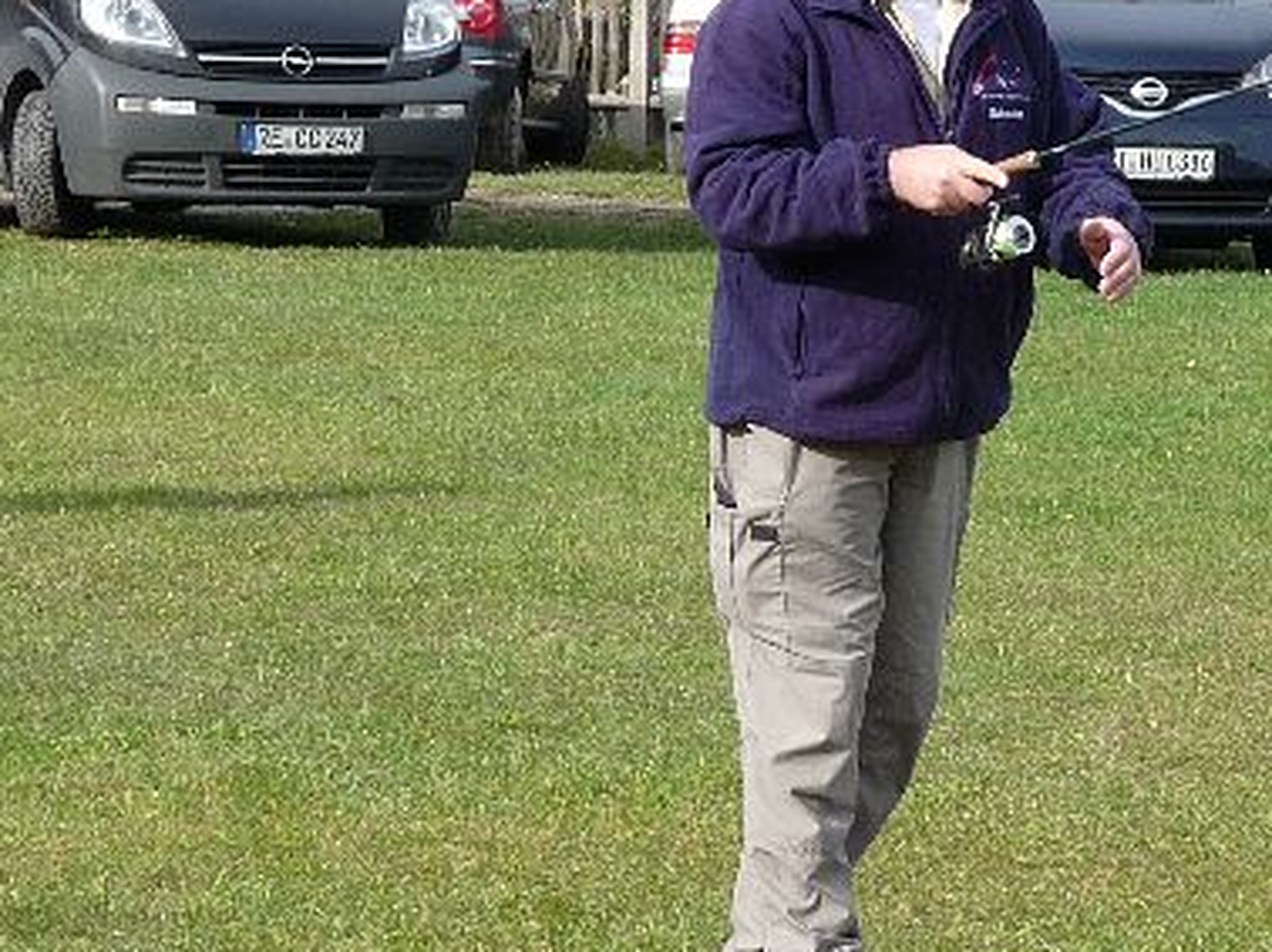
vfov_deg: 5.9
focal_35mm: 252
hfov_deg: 7.9
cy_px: 336
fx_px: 9254
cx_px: 915
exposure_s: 1/200
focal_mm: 20.3
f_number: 4.7
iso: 100
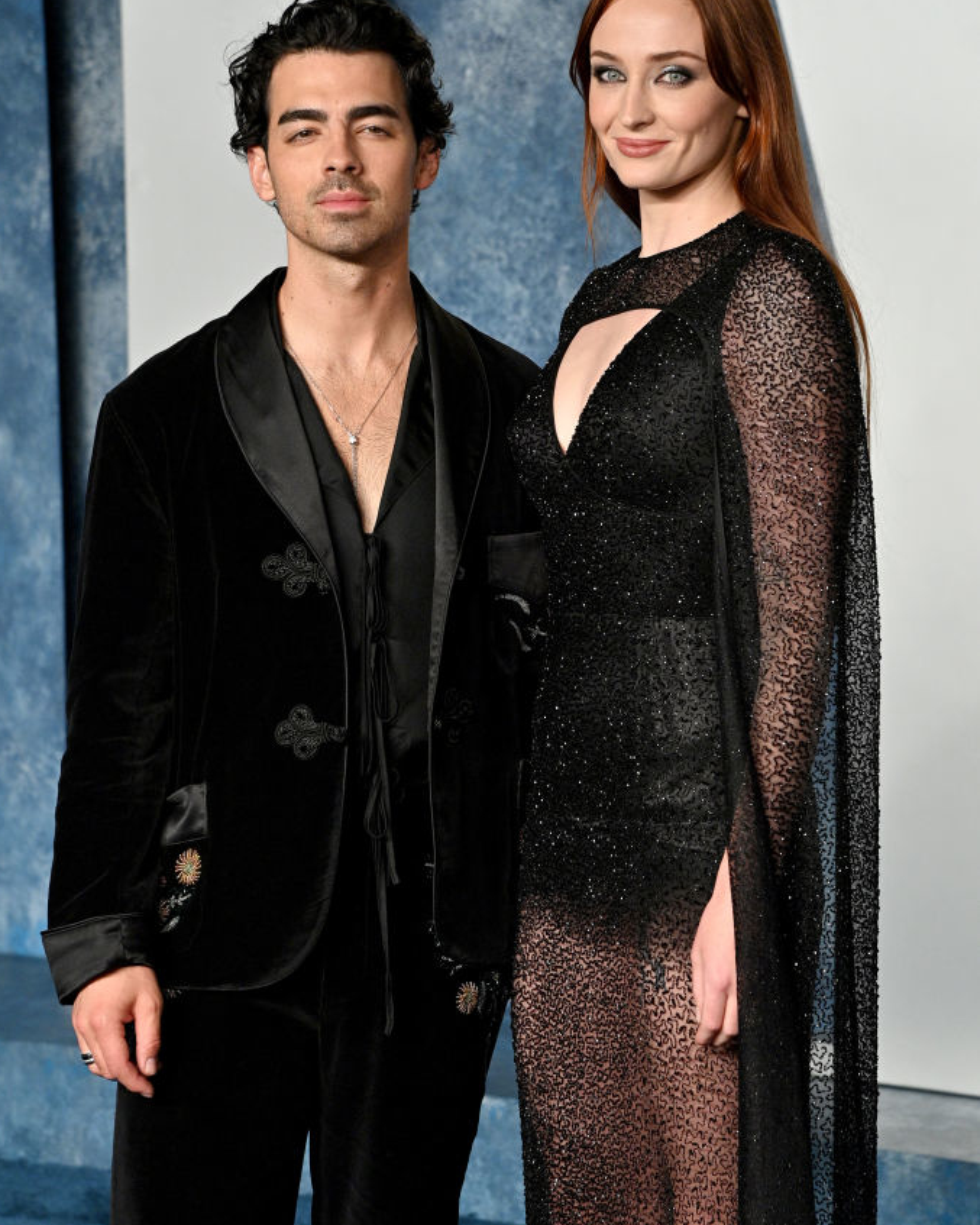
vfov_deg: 15.4
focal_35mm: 125
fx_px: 4531
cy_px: 598
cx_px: 487
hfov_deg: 12.3
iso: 2000
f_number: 6.3
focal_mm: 110
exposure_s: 1/400
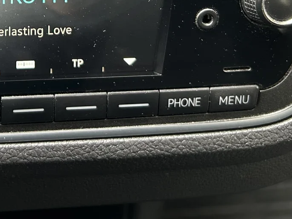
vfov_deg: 19.0
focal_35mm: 73
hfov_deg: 25.4
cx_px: 0
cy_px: -47
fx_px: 616
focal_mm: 5.7
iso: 125
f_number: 1.5
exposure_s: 1/67
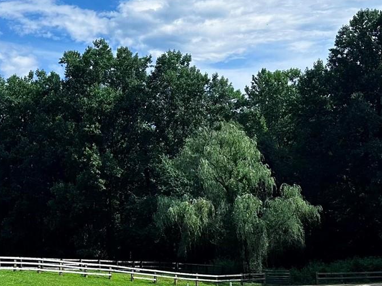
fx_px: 806
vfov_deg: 19.9
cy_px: 241
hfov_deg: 26.3
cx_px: 93
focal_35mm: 73
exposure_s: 1/4184
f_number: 1.78
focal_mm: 6.86
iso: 80
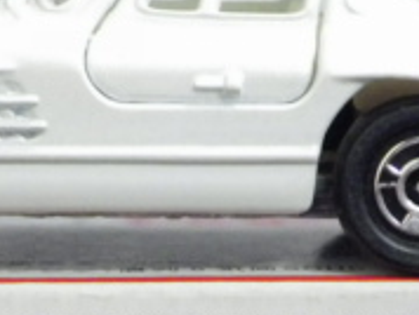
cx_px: 111
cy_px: 383
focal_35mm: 255
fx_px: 3091
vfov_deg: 5.8
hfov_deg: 7.7
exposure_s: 1/25
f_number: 4.2
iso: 800
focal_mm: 12.8
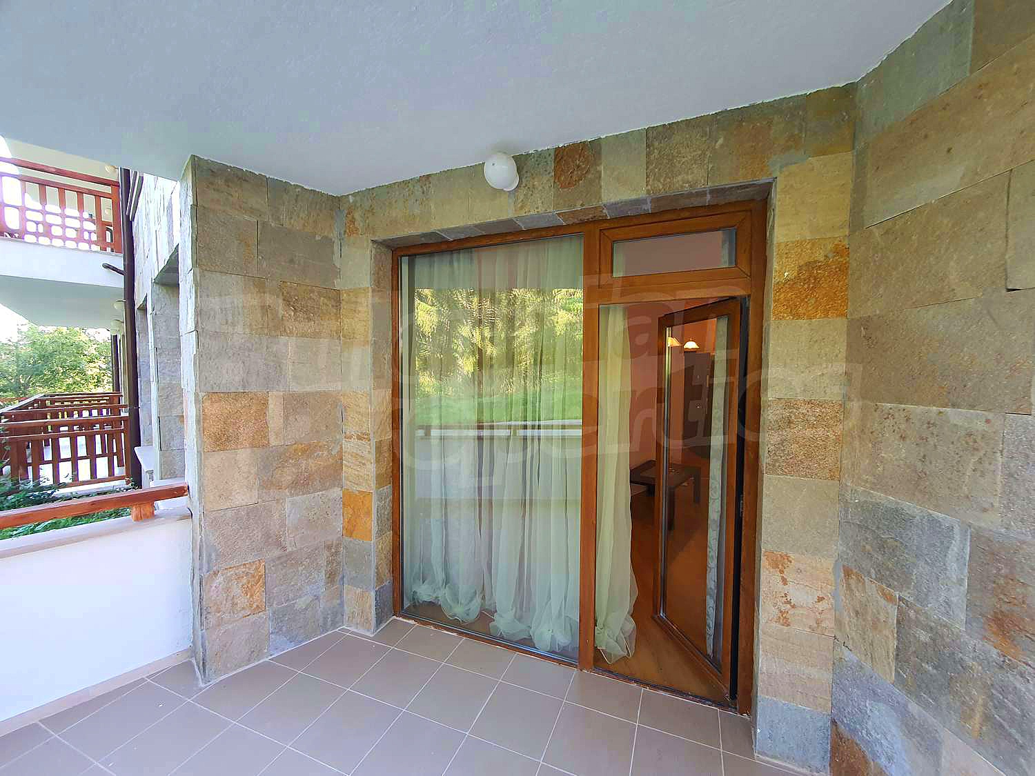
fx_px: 389
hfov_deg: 106.2
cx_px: 518
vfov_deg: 89.9
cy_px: 388
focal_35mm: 13
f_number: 2.2
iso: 100
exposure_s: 1/50
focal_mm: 1.8
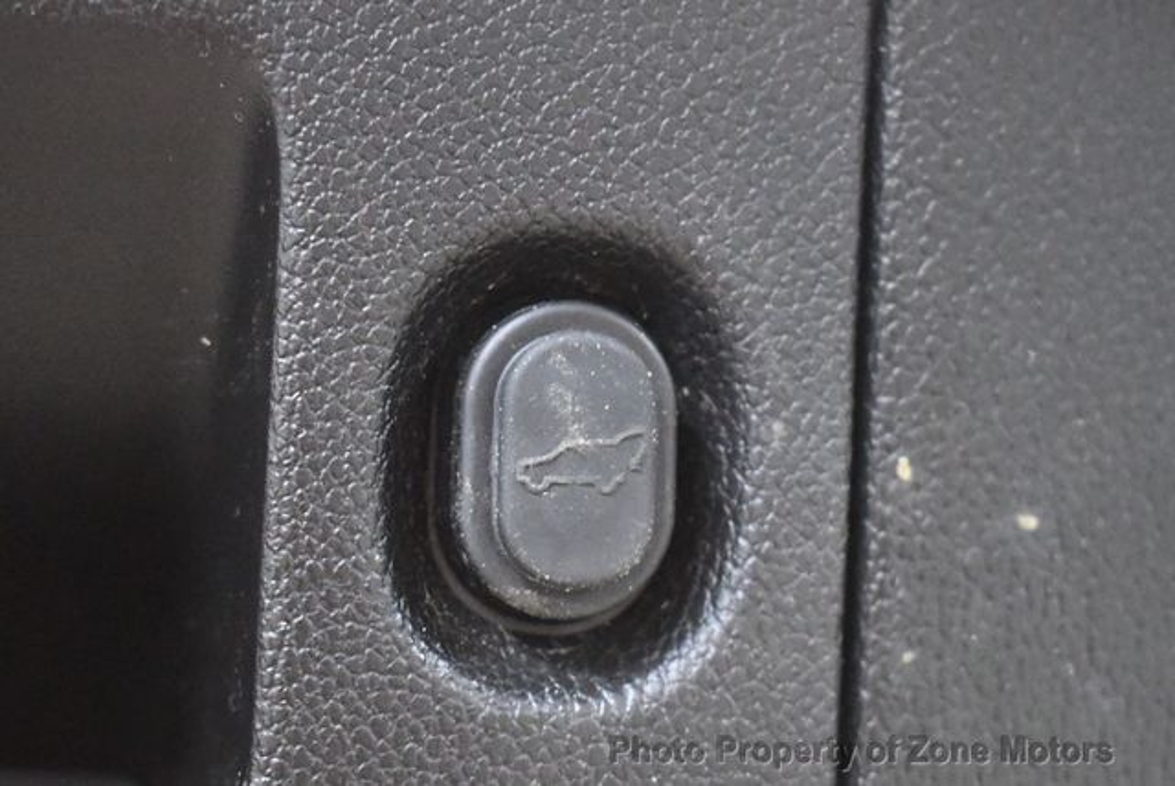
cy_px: 393
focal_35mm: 72
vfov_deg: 19.0
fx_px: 2352
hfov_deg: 28.0
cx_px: 588
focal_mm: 36
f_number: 4.8
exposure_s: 1/60
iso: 10000
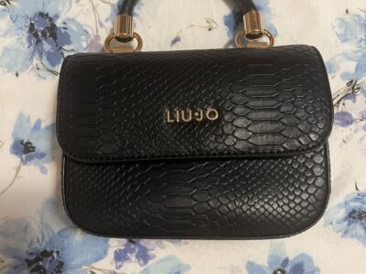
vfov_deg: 53.1
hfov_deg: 67.3
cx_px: 183
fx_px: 275
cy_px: 137
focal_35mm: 26
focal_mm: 5.1
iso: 400
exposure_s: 1/33
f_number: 1.6
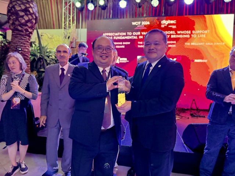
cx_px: 118
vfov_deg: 56.8
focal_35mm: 24
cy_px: 88
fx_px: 163
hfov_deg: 71.6
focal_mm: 6.76
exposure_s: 1/60
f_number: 1.78
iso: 800
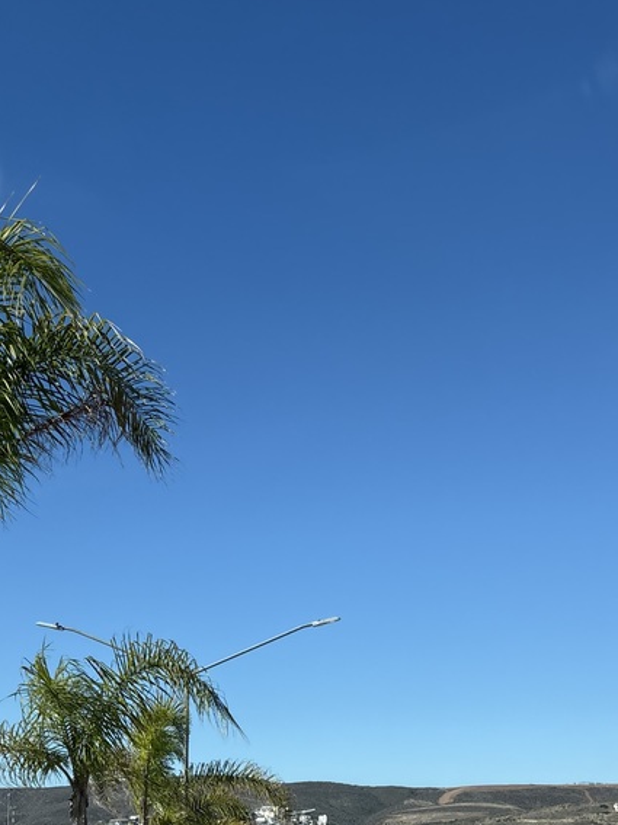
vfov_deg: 33.6
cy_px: 694
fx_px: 1310
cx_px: 230
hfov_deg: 26.5
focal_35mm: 55
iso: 50
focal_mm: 5.96
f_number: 1.6
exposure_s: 1/3448
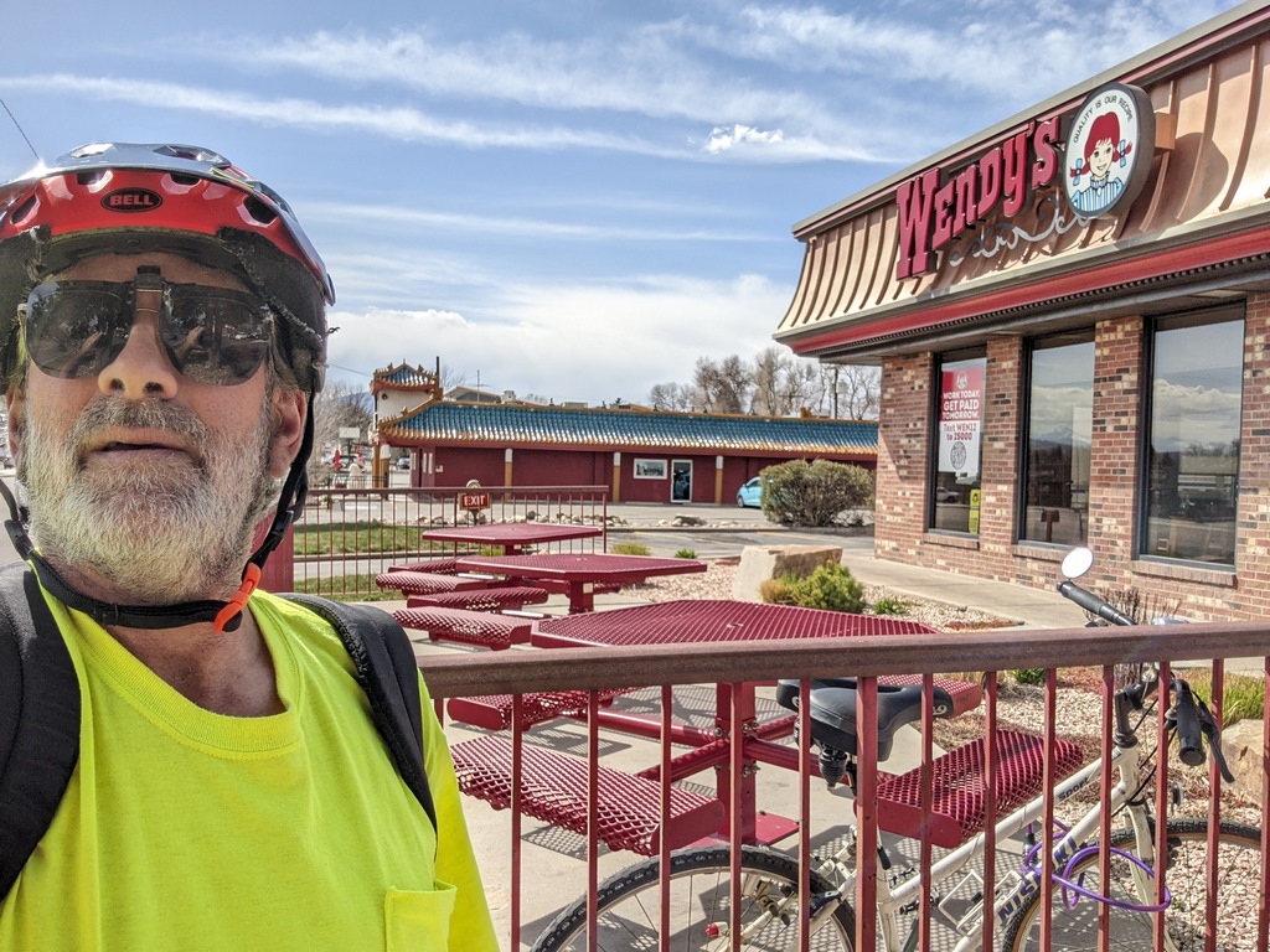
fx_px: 1027
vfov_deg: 49.7
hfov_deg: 63.4
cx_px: 635
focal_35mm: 28
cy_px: 476
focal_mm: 2.97
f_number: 1.8
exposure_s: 1/3257
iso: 41
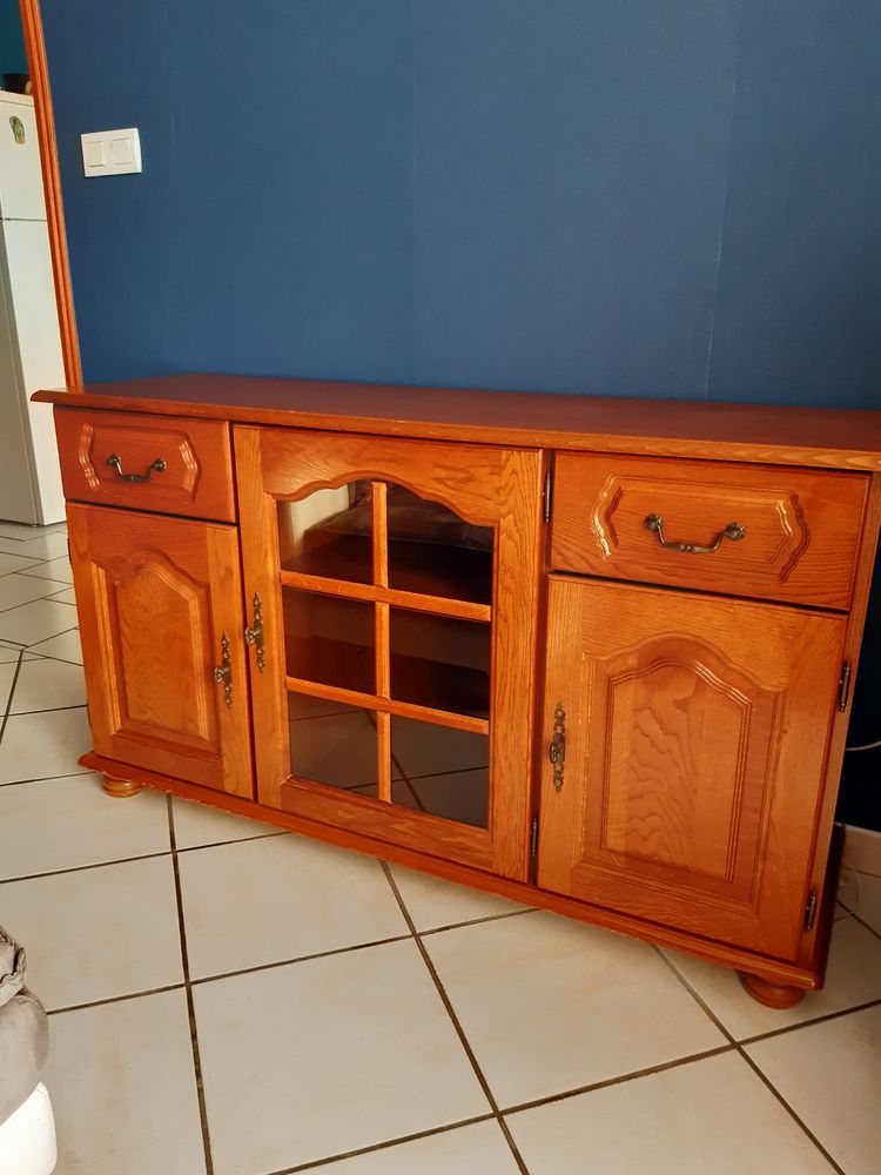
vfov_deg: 67.3
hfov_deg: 53.1
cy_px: 588
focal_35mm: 26
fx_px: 882
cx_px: 440
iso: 100
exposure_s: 1/50
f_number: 1.7
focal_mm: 3.92
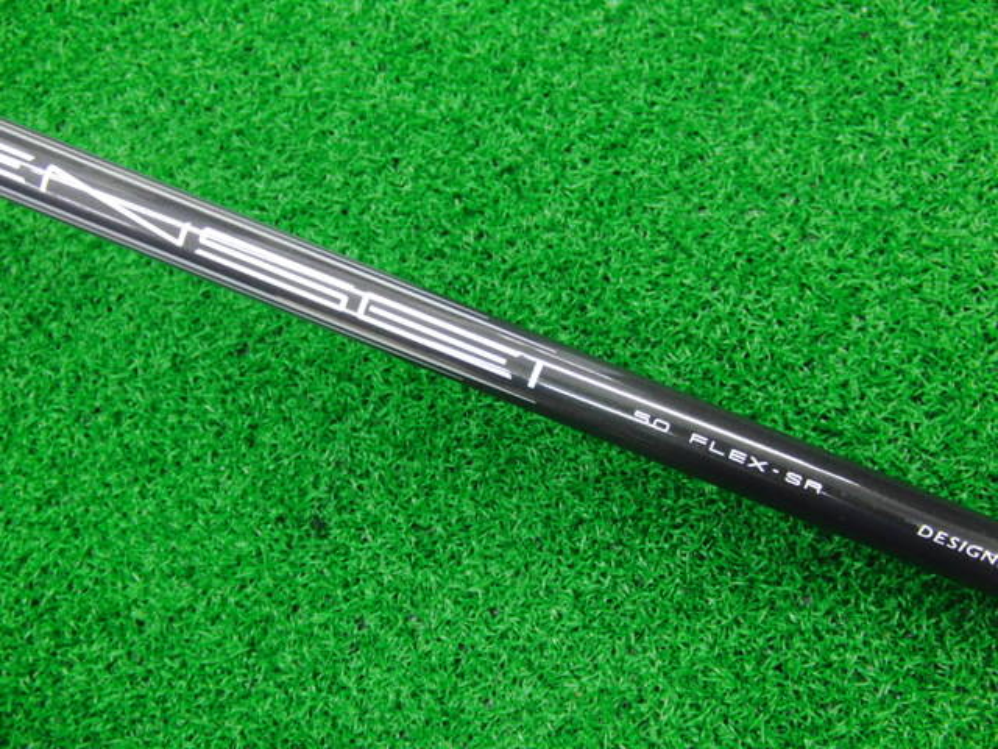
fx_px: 1067
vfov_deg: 38.7
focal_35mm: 37
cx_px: 499
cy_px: 374
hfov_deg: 50.1
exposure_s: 1/25
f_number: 3.6
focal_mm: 6.42
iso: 400
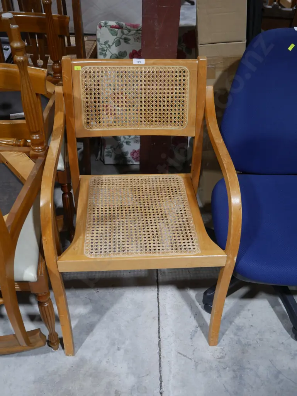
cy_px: 198
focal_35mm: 34
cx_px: 148
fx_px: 389
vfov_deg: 53.9
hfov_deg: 41.8
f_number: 4
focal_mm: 17
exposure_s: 1/60
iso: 320
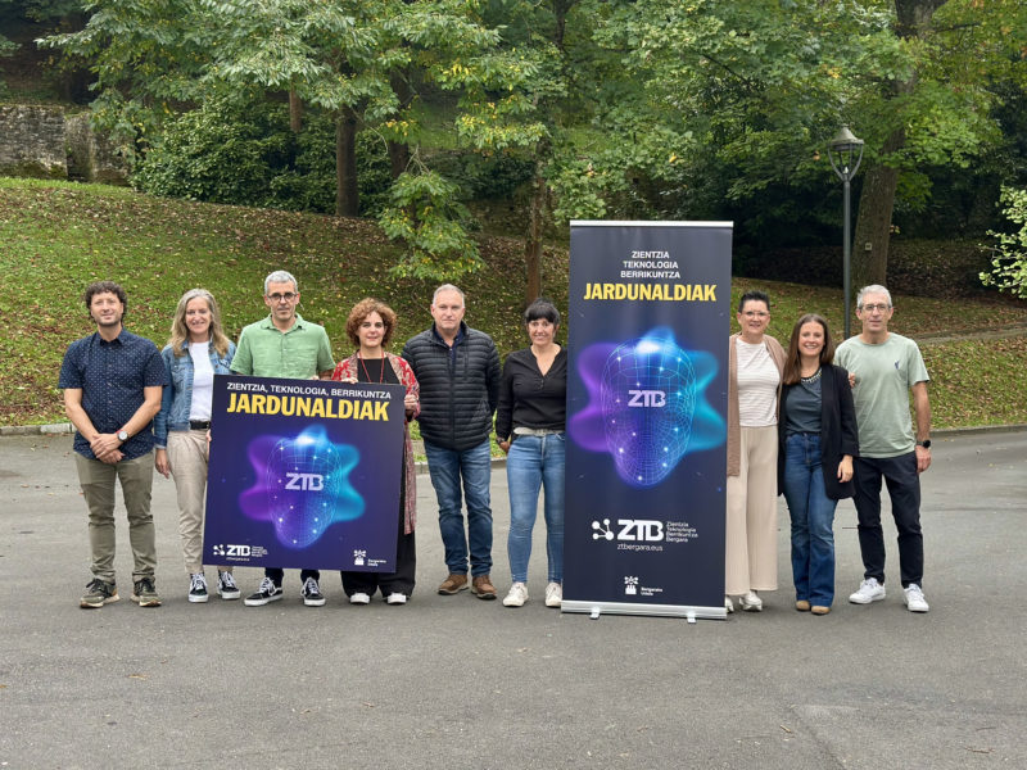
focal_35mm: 48
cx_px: 514
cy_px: 385
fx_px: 1424
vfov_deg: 30.3
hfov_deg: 39.7
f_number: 1.78
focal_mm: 6.86
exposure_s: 1/93
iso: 125
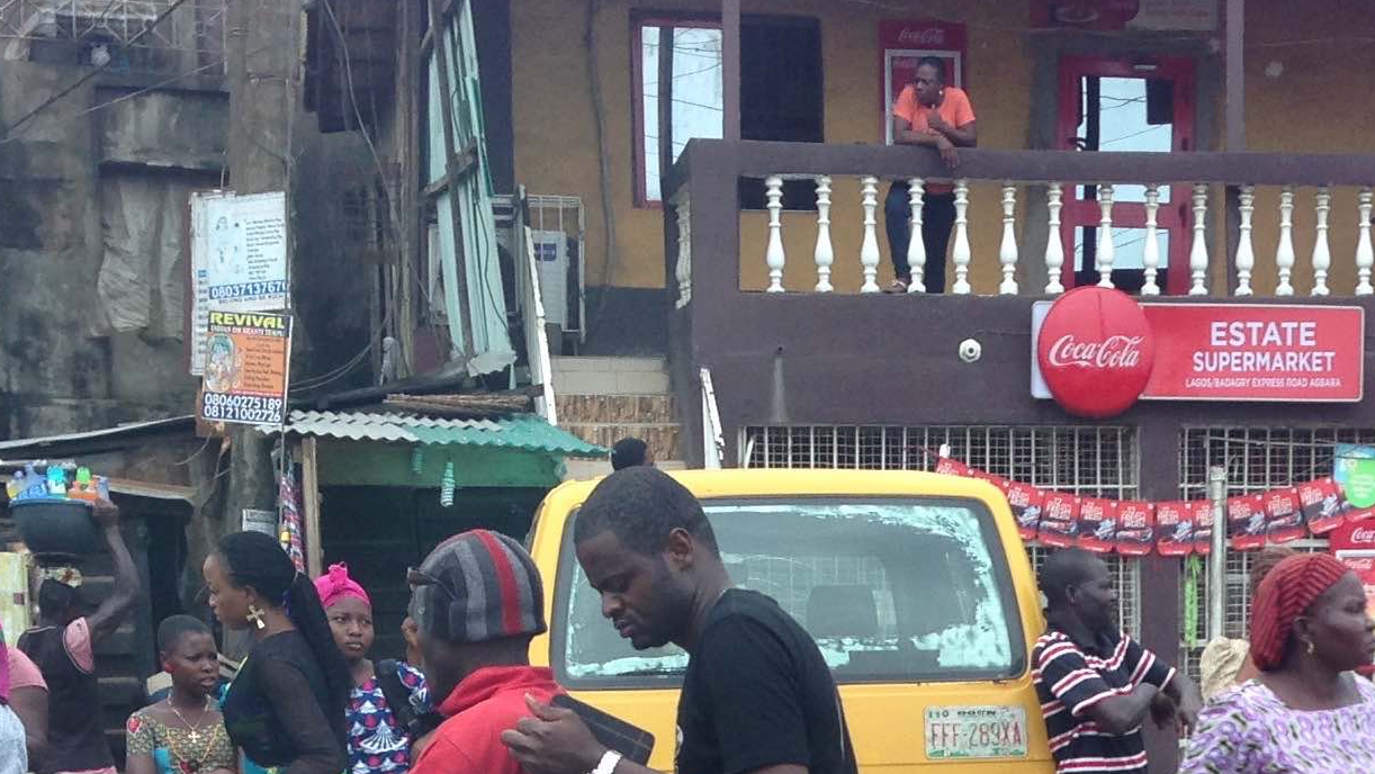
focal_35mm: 96
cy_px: 1227
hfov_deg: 21.9
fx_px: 3501
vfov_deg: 11.9
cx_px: 1120
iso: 50
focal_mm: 4.12
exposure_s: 1/526
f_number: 2.4
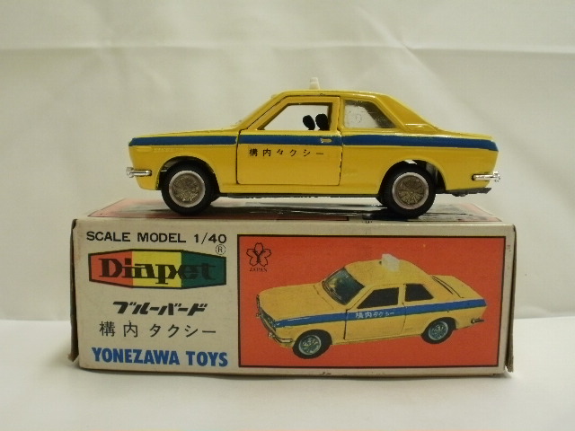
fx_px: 731
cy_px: 216
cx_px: 288
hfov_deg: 42.9
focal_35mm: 44
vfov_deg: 32.9
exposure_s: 1/20
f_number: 4
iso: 125
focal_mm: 7.7
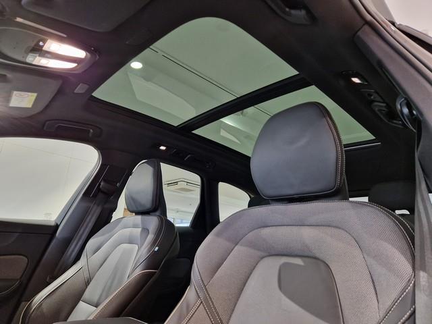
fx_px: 287
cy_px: 162
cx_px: 216
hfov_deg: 73.9
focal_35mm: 23
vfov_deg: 58.9
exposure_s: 1/40
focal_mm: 5.4
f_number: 1.8
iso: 320
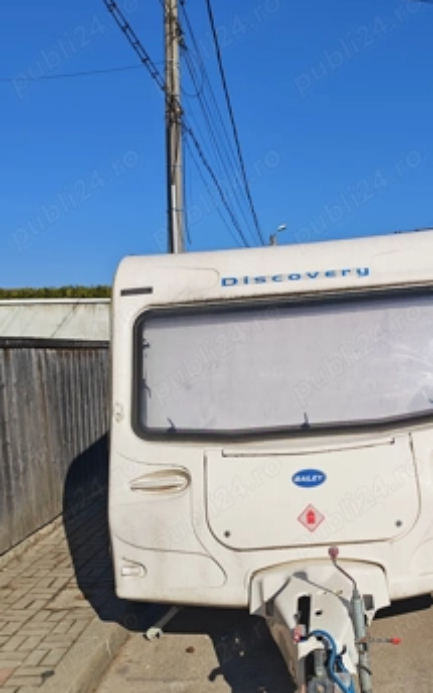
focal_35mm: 37
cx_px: 286
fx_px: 699
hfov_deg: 34.1
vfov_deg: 52.6
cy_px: 385
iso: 50
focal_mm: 6.12
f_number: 1.9
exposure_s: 1/1500
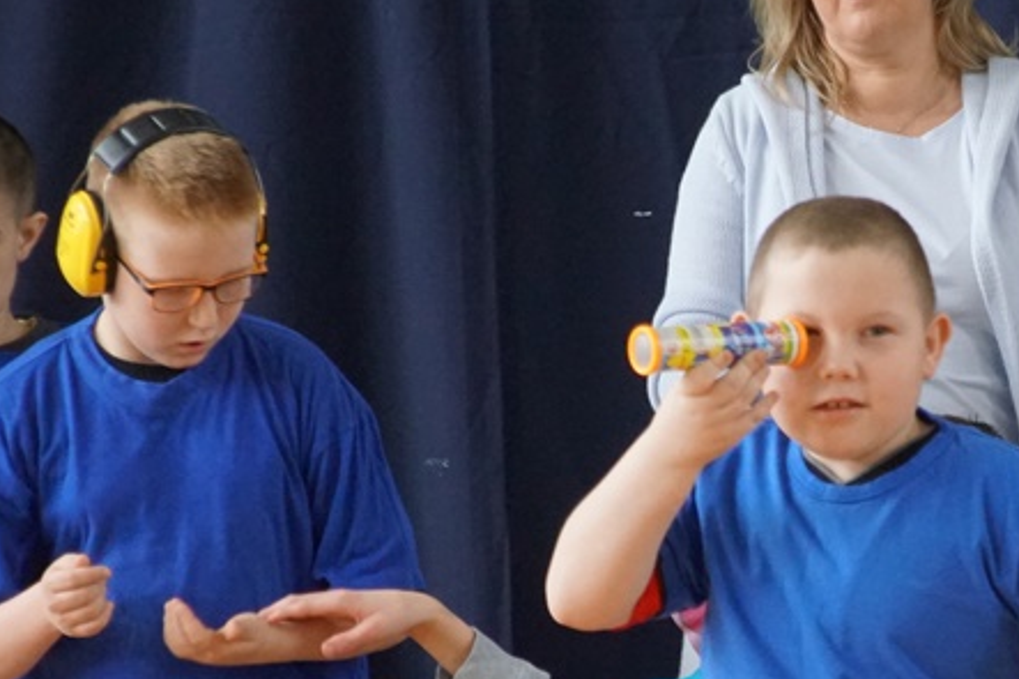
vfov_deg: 3.0
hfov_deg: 4.5
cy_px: 489
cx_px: 869
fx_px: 12934
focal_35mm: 457
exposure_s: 1/160
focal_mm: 135
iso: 3200
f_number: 5.6
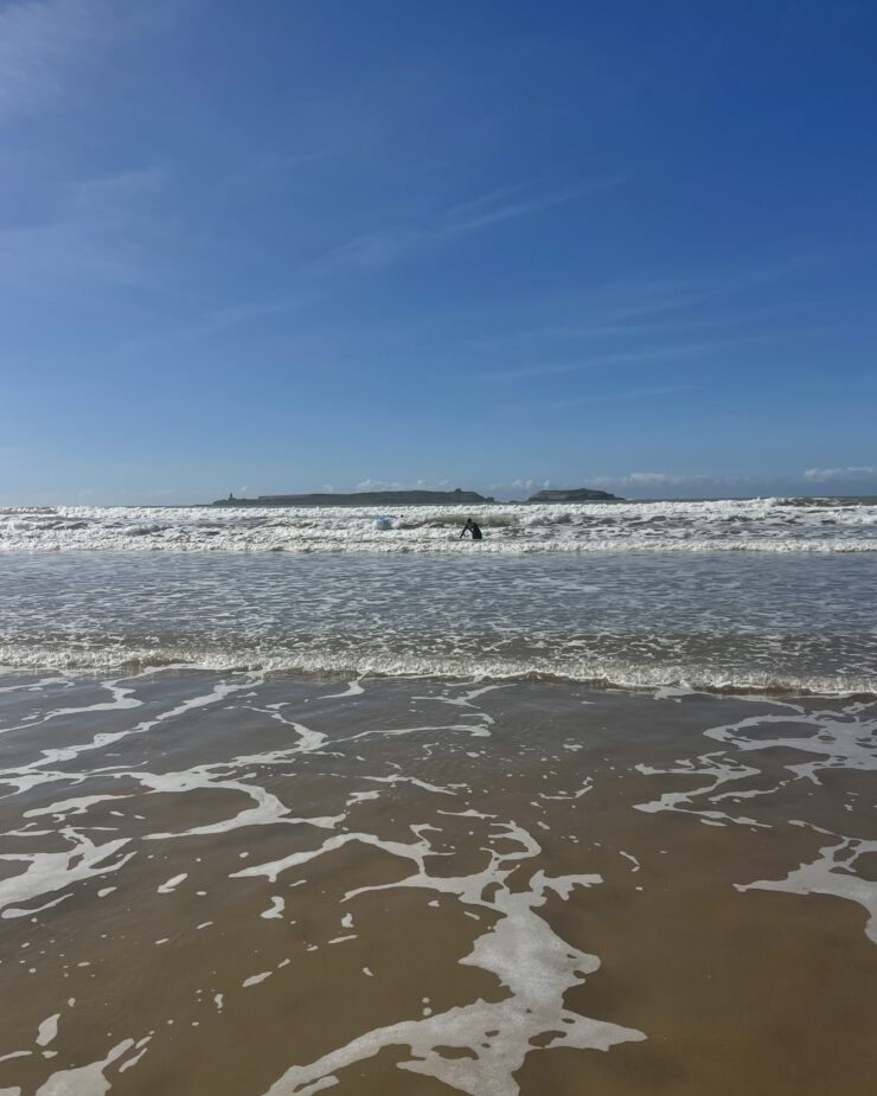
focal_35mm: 27
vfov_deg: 64.0
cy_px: 579
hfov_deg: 53.2
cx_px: 436
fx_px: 876
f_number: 1.6
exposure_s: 1/15152
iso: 32
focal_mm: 5.1
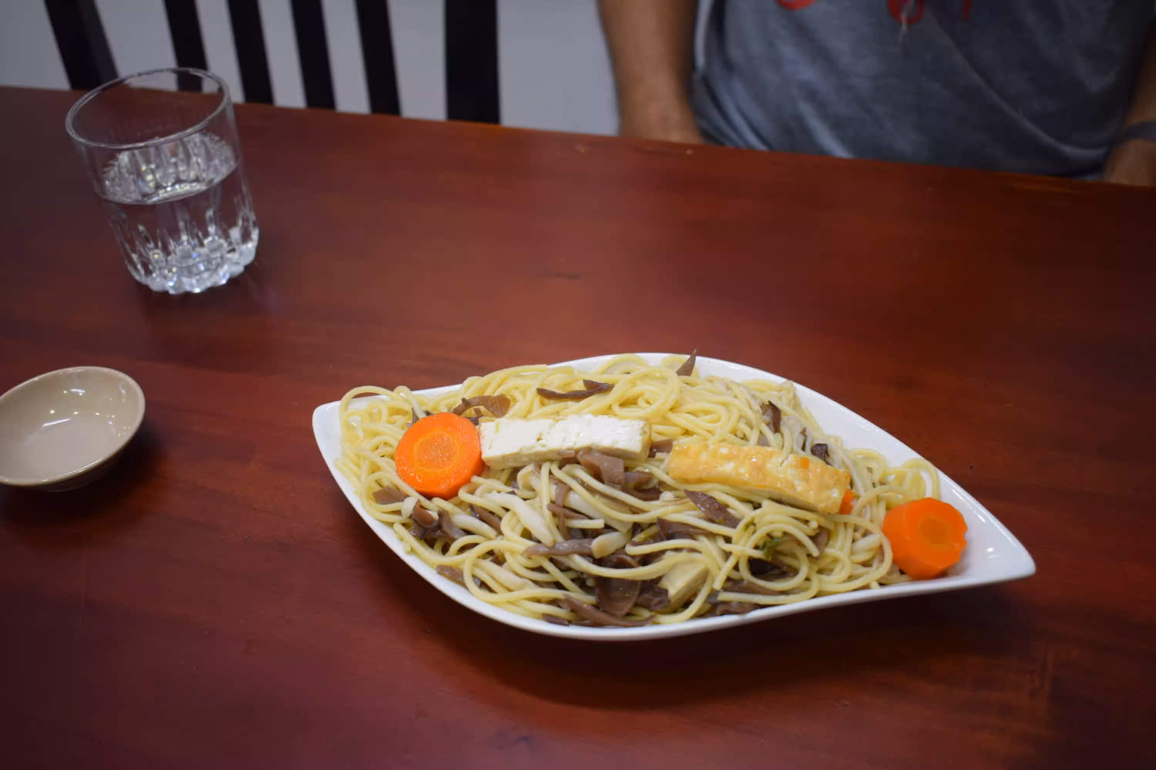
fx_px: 1252
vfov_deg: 34.2
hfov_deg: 49.6
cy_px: 385
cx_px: 578
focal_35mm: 39
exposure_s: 1/60
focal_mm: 26
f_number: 4
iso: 640
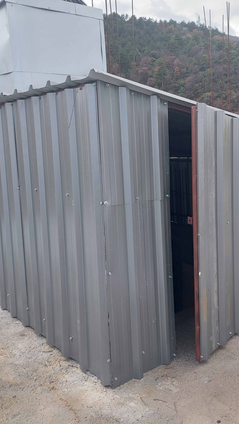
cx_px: 150
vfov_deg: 56.6
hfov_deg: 33.6
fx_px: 394
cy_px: 211
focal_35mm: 35
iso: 40
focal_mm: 5.23
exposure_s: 1/295
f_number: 1.8
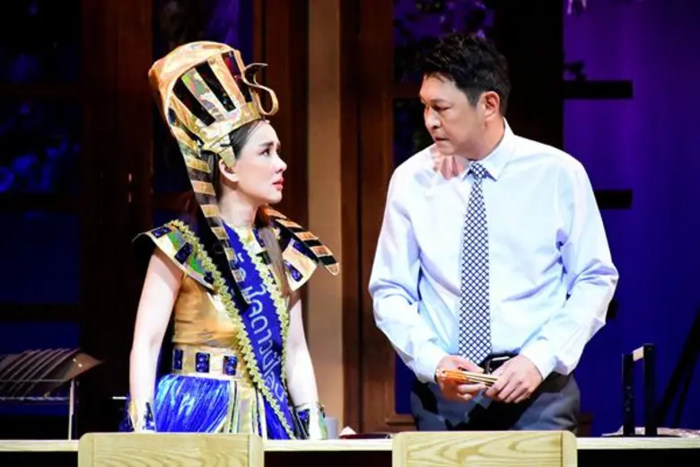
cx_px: 350
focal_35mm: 210
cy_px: 234
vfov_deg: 6.5
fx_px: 4083
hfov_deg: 9.8
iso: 16000
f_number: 5.6
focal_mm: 140
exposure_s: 1/200
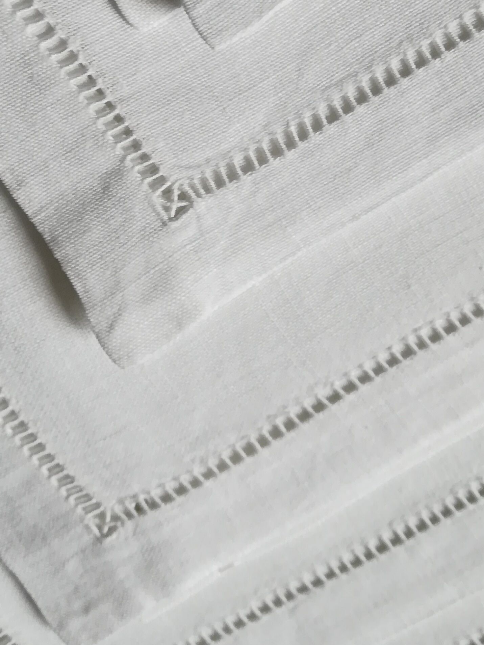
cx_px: 211
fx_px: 1007
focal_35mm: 54
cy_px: 96
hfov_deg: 27.0
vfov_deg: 34.1
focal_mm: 3.83
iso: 80
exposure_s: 1/100
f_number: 2.2
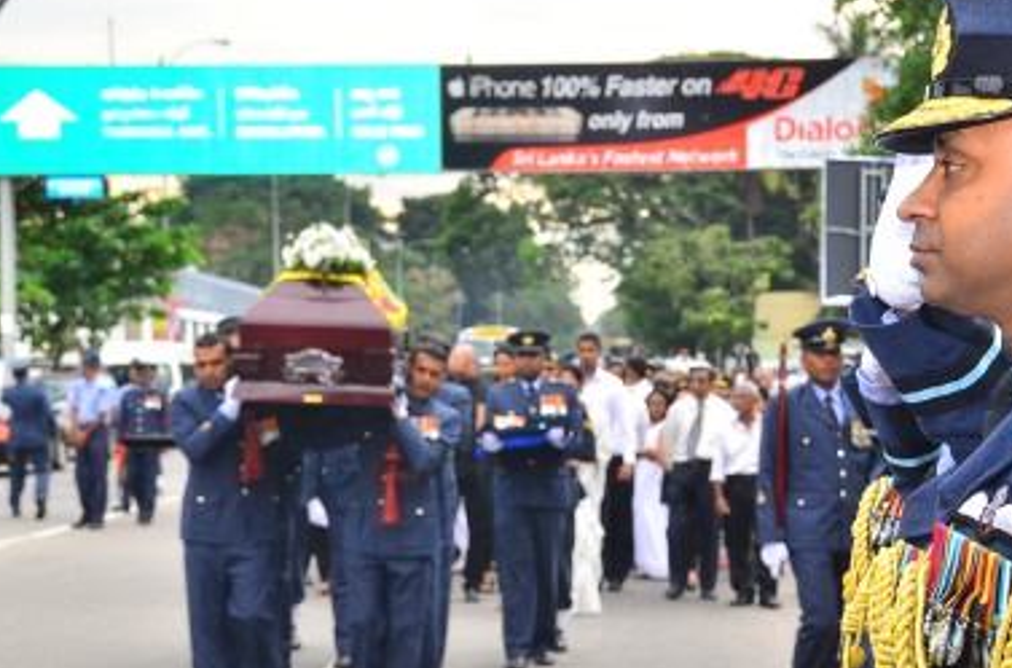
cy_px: 449
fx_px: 2410
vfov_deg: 15.8
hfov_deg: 23.7
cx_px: 548
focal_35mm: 86
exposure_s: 1/160
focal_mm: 36
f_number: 7.1
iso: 250
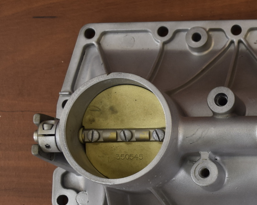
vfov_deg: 16.4
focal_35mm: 93
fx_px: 709
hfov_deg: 19.0
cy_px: 139
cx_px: 333
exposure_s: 1/125
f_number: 8
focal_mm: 25
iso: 400
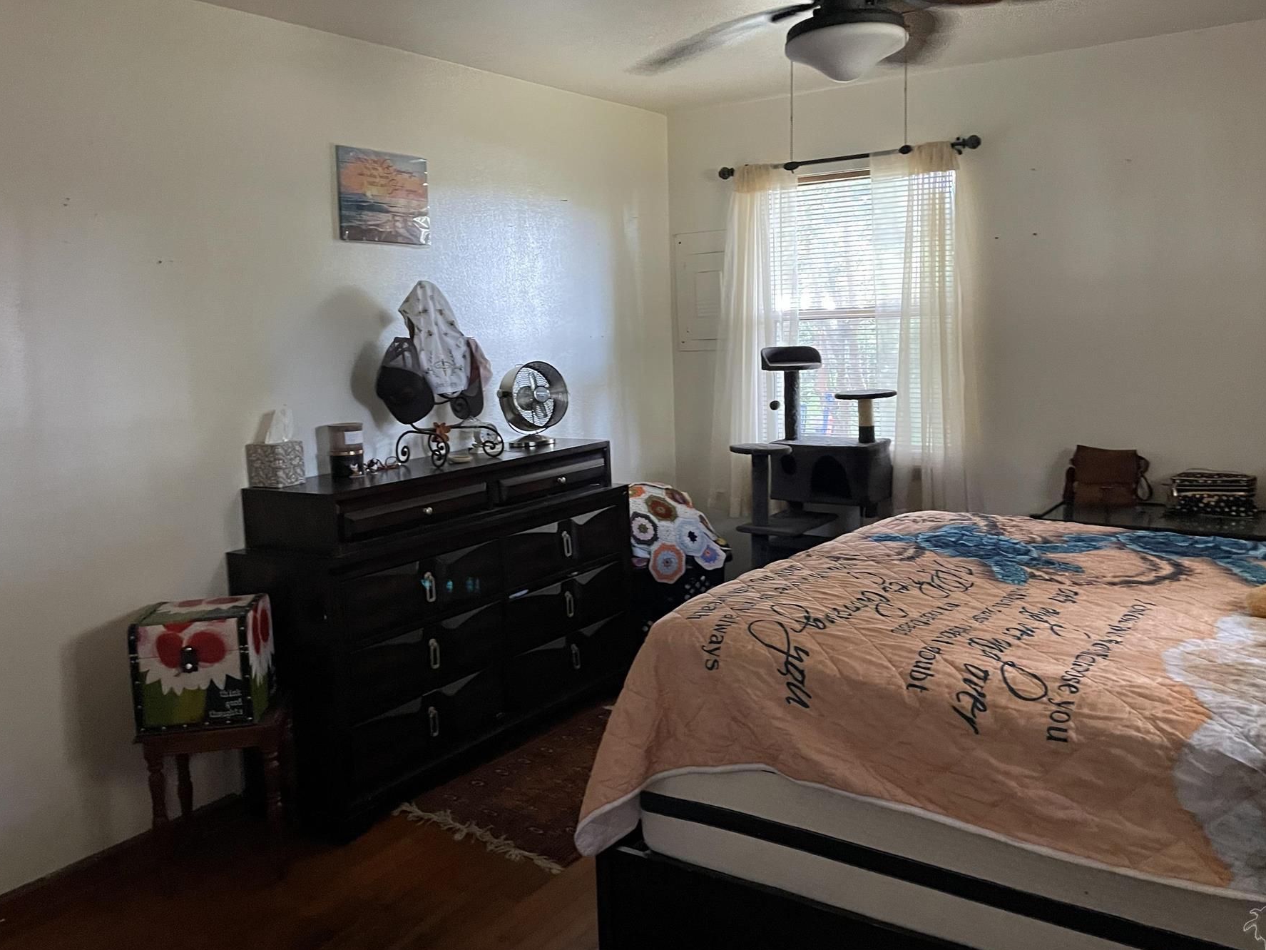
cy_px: 433
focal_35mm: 30
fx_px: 1097
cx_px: 641
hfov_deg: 60.0
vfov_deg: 46.7
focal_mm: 4.2
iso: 500
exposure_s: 1/40
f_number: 1.6
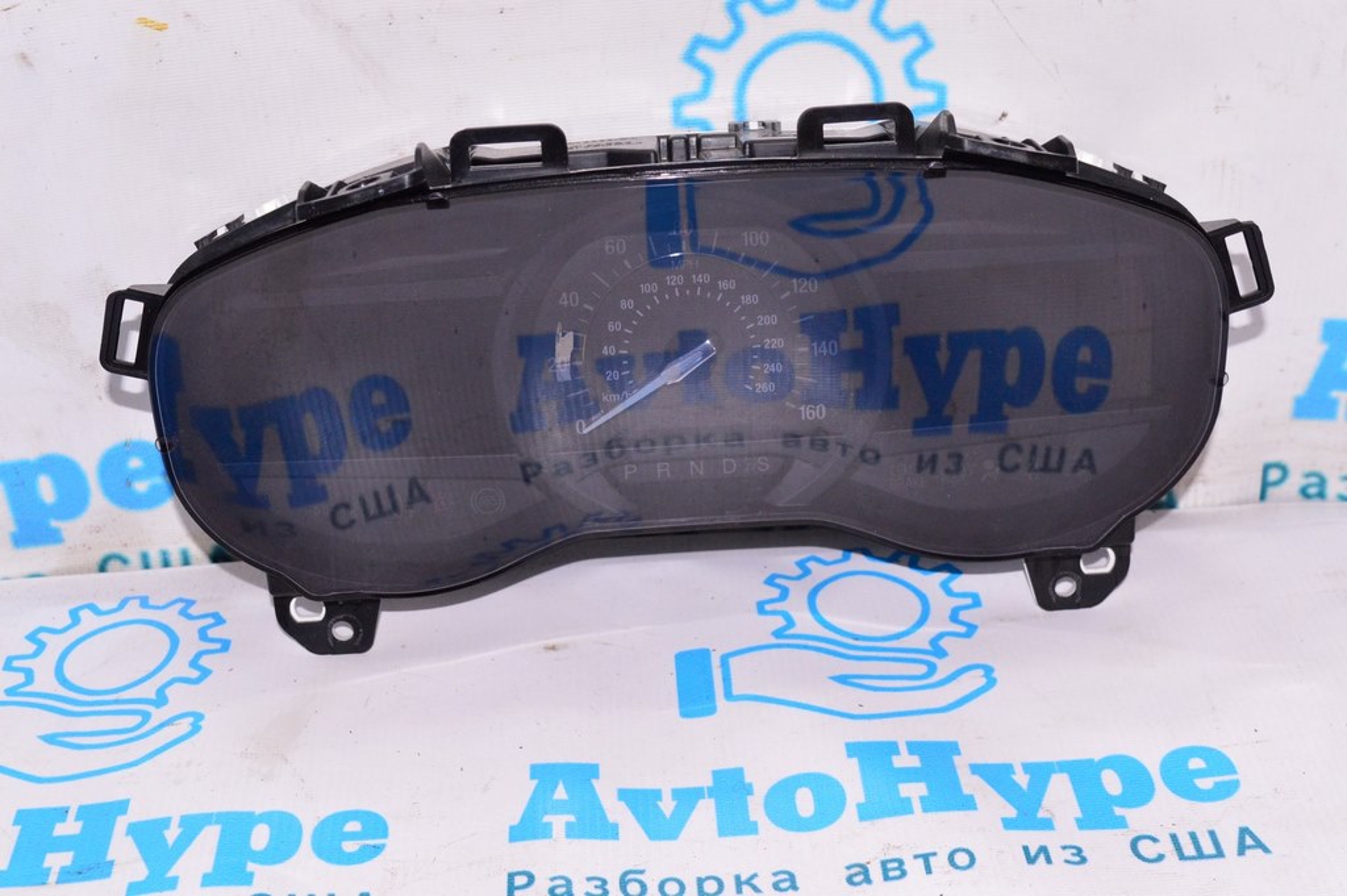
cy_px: 448
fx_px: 2131
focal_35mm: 57
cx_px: 674
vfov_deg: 23.7
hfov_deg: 35.1
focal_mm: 38
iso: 1600
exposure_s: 1/200
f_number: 8
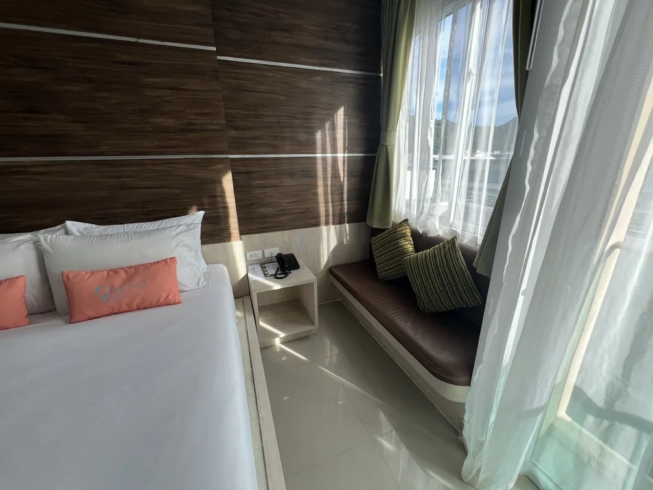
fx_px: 245
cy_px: 245
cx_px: 326
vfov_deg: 89.9
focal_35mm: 13
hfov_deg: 106.2
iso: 32
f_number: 1.8
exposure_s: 1/199
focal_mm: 1.57
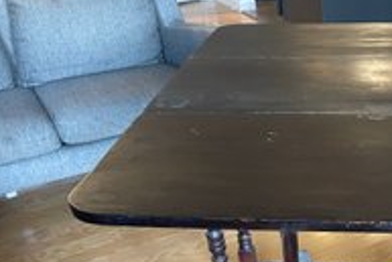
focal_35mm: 48
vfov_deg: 27.1
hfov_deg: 38.5
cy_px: 239
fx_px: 523
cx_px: 346
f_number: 1.6
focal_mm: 4.2
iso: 250
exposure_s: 1/60
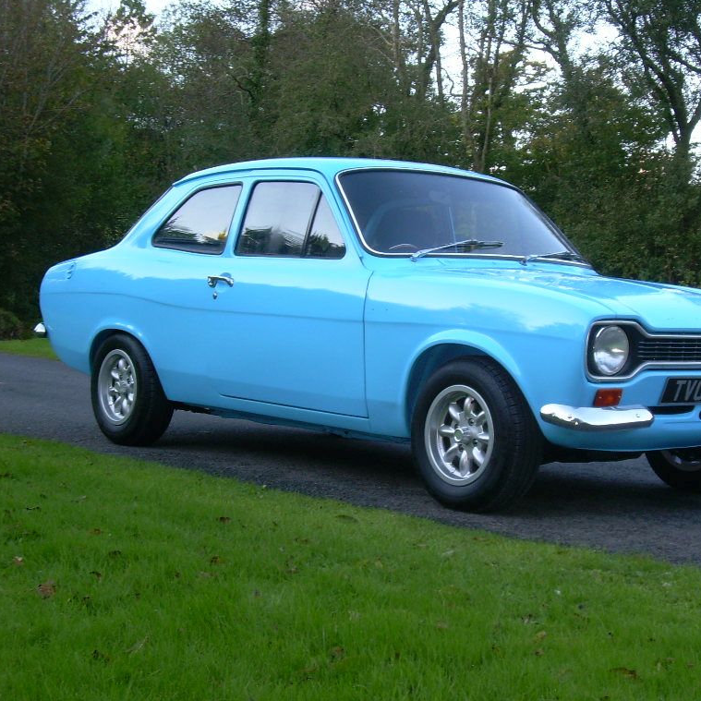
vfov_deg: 25.4
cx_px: 455
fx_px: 1558
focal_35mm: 68
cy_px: 347
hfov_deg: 25.3
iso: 50
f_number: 3.3
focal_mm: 9.6
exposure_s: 1/30
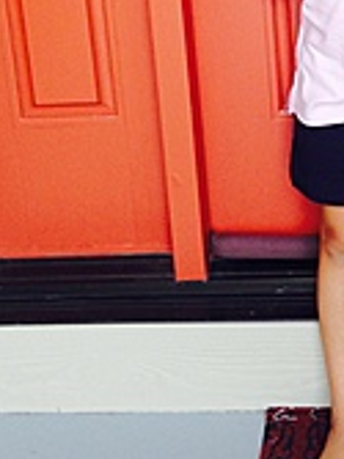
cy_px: -99
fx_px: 1260
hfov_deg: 15.2
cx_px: 352
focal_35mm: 95
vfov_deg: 19.4
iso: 50
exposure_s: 1/137
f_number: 2.4
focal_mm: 4.12
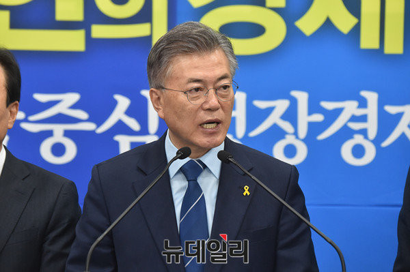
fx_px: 3072
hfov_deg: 7.6
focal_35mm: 270
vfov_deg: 5.1
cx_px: 205
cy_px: 136
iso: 4000
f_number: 7.1
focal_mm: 270
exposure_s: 1/200
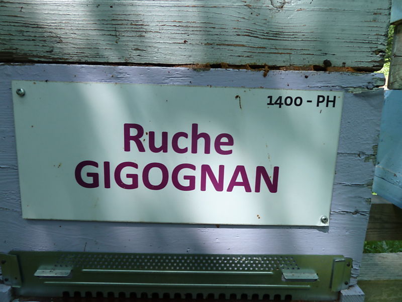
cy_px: 151
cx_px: 201
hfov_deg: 69.4
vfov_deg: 54.9
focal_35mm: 25
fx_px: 290
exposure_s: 1/100
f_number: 4
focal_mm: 4.1
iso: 80
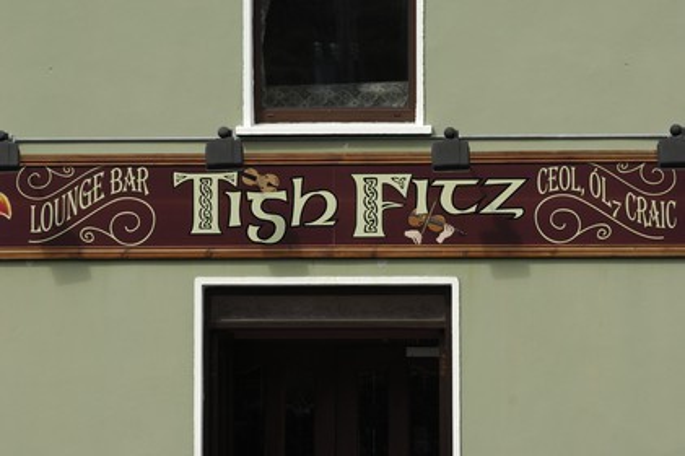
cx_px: 342
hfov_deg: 9.8
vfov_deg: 6.5
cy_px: 228
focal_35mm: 210
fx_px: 3993
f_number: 6
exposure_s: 1/400
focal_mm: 140
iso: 100
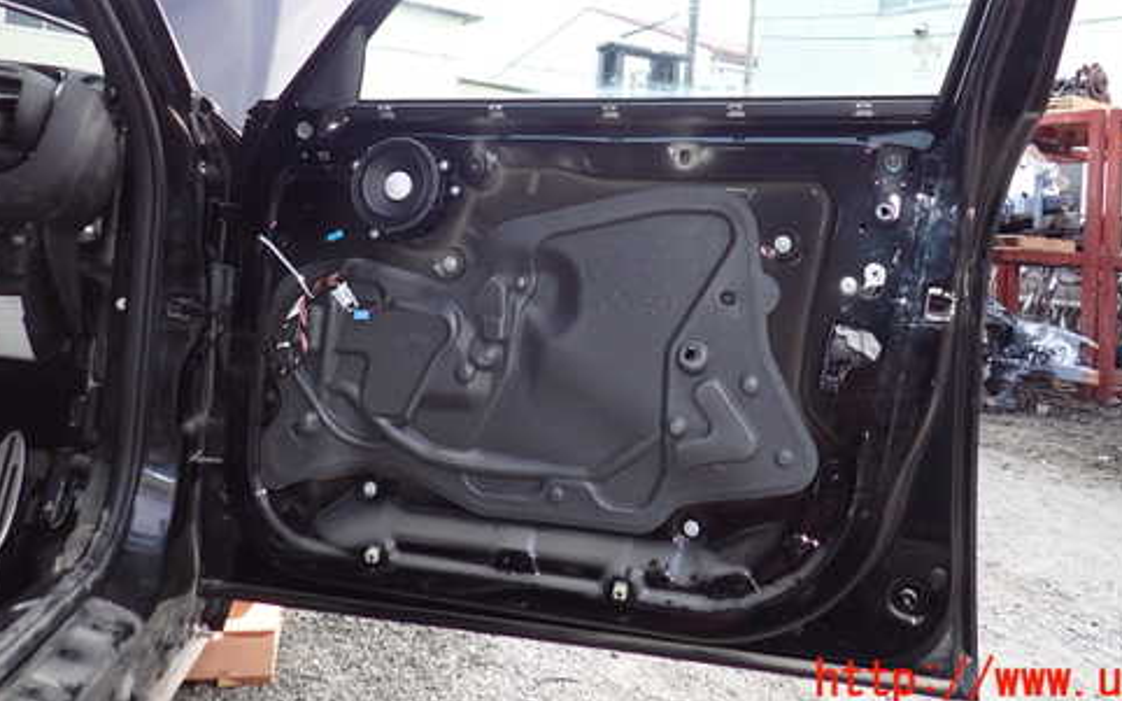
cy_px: 186
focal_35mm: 33
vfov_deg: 37.5
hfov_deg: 57.9
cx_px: 642
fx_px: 1009
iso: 200
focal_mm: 4.5
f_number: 2
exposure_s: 1/80
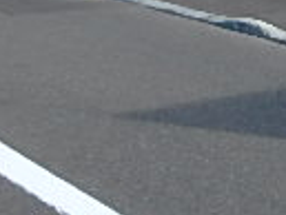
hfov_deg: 14.6
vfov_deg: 13.5
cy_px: -104
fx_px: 860
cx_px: 616
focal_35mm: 104
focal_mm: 3.7
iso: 125
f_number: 3.5
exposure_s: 1/250
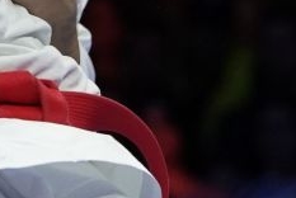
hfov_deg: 1.5
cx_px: 102
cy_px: 230
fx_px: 11493
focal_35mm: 1396
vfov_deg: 1.0
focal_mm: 181
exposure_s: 1/500
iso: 2000
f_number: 5.6
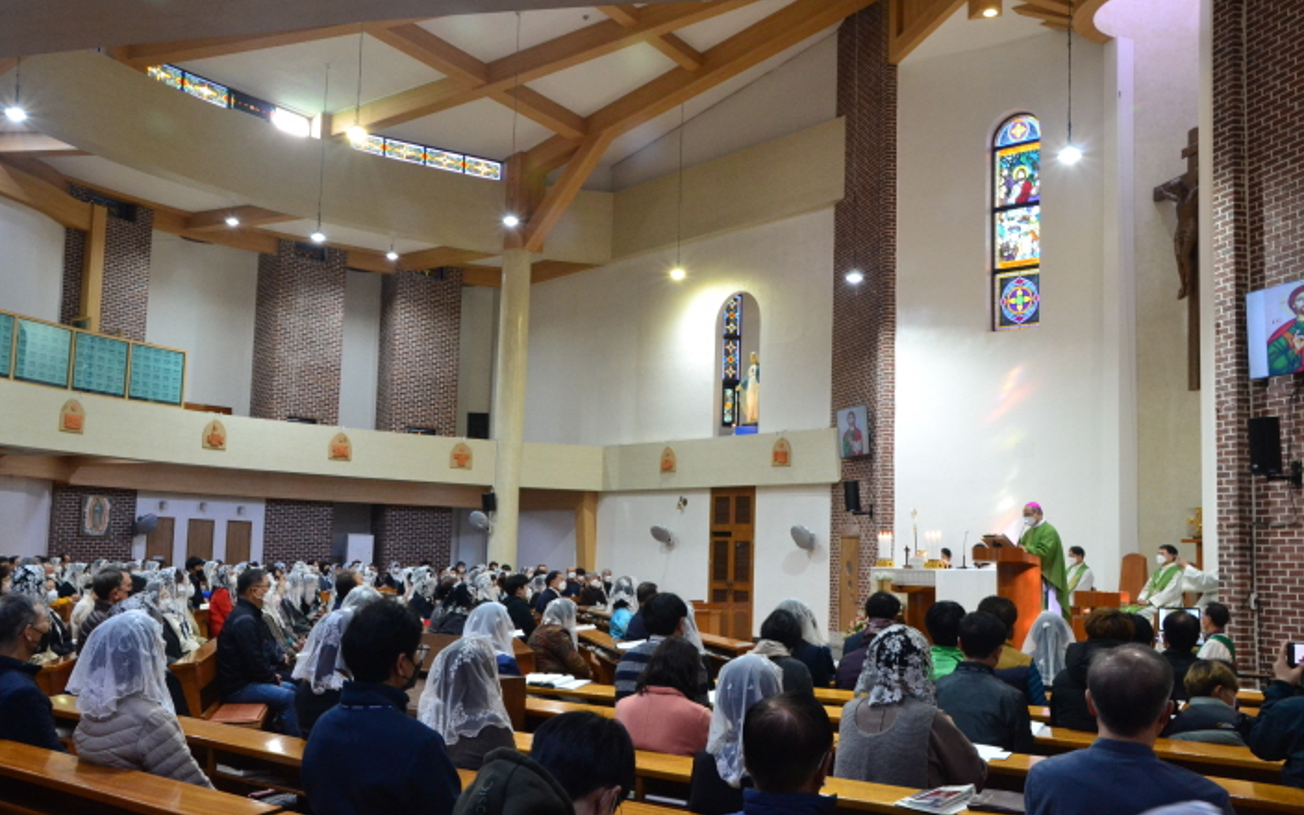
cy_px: 423
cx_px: 654
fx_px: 1208
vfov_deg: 37.3
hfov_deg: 56.7
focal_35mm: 34
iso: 1600
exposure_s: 1/10
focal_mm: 22
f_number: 14
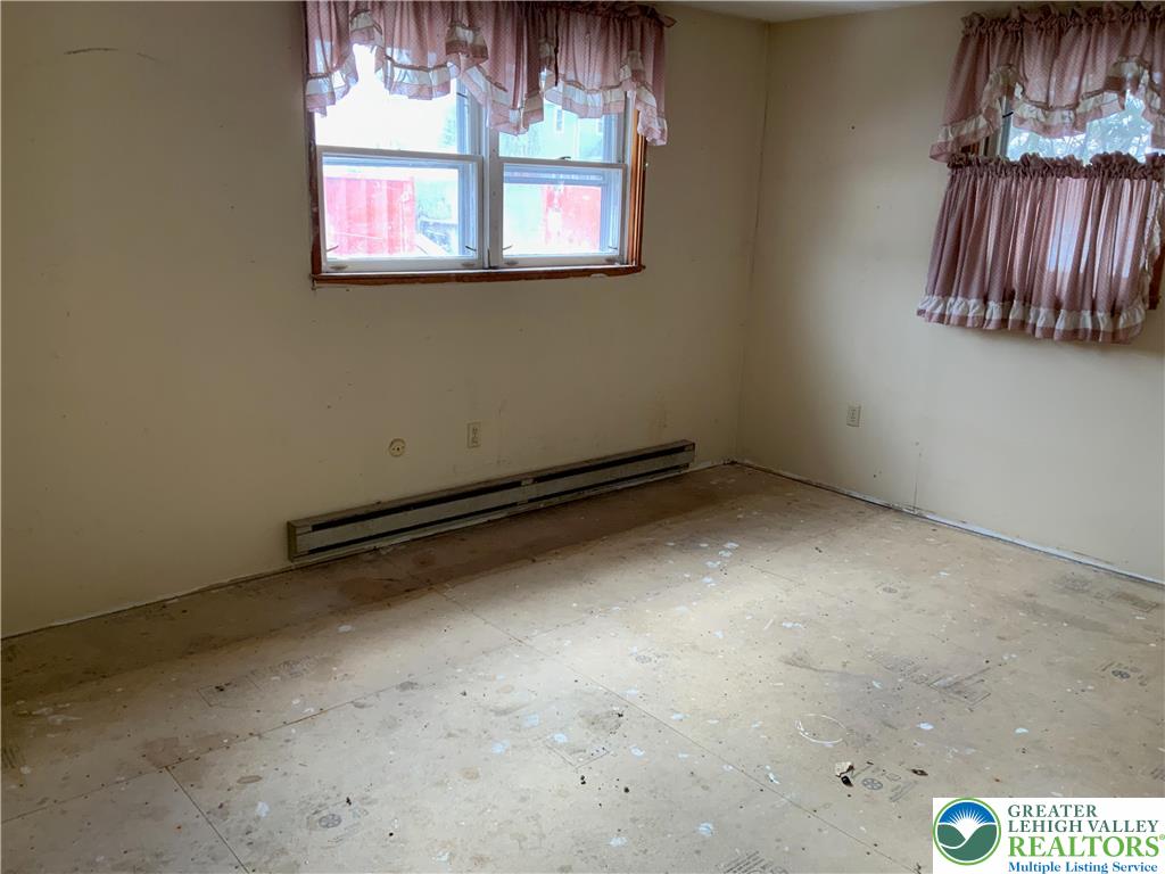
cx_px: 582
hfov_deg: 61.7
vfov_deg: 48.2
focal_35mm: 29
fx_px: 976
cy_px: 437
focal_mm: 3
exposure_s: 1/60
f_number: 1.8
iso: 64
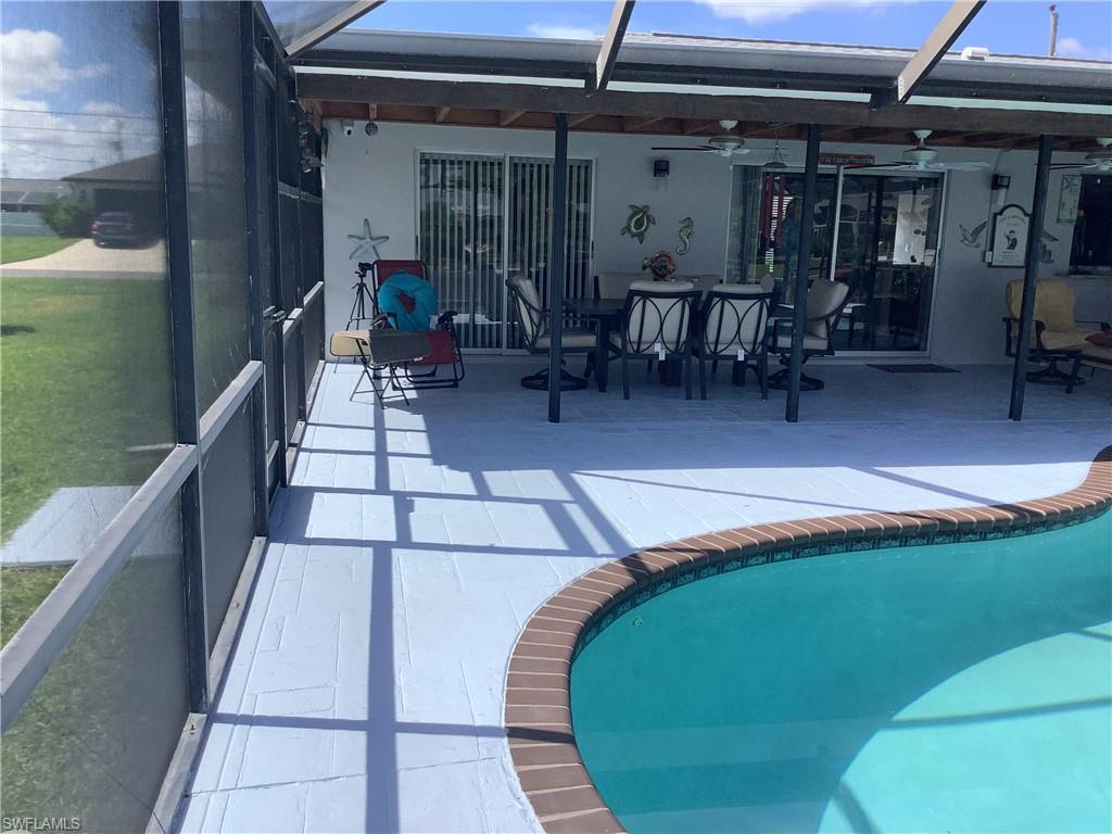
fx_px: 996
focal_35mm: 31
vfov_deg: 45.4
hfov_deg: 58.4
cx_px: 556
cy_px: 417
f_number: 2.4
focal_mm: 3.3
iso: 25
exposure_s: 1/769
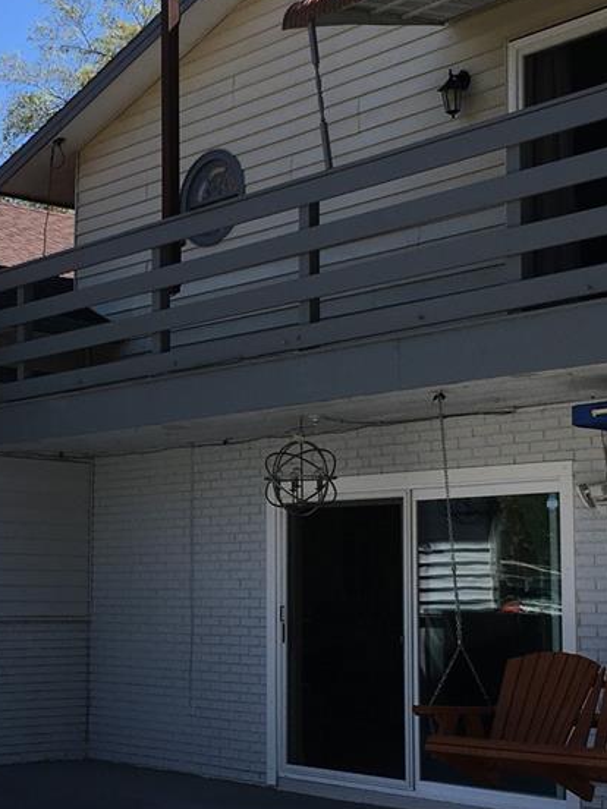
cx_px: 100
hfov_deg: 22.9
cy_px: 460
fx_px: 1473
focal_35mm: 63
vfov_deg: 30.7
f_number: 2.2
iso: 25
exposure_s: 1/1099
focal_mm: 4.15
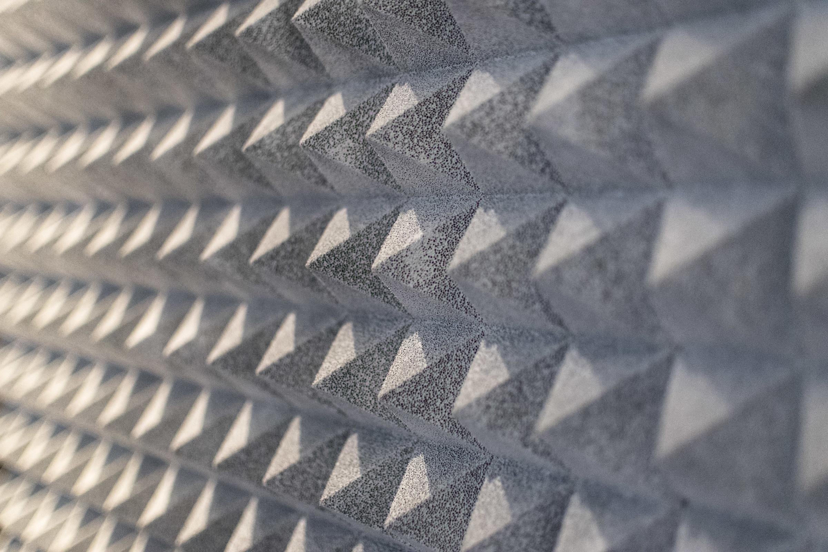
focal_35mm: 52
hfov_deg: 37.9
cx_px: 414
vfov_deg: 25.8
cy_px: 276
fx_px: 1207
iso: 3200
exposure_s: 1/500
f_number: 1.8
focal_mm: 35
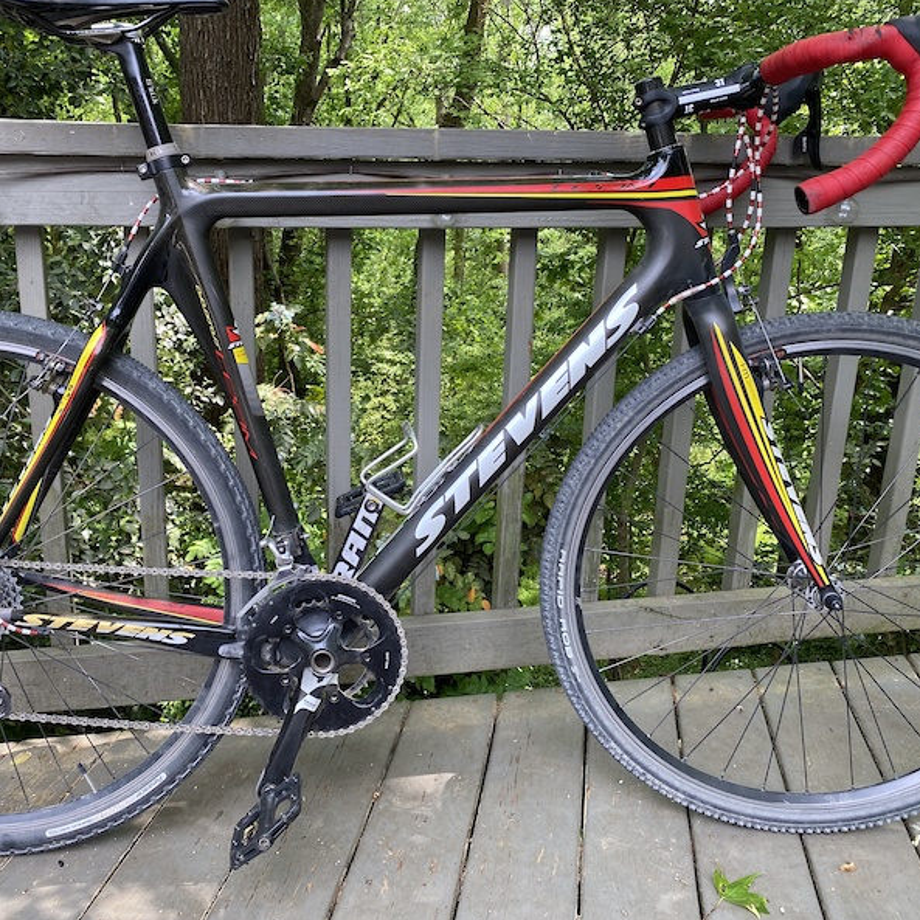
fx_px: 932
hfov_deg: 52.2
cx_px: 372
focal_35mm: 31
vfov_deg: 52.5
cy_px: 459
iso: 32
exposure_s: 1/126
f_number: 1.8
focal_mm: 4.25
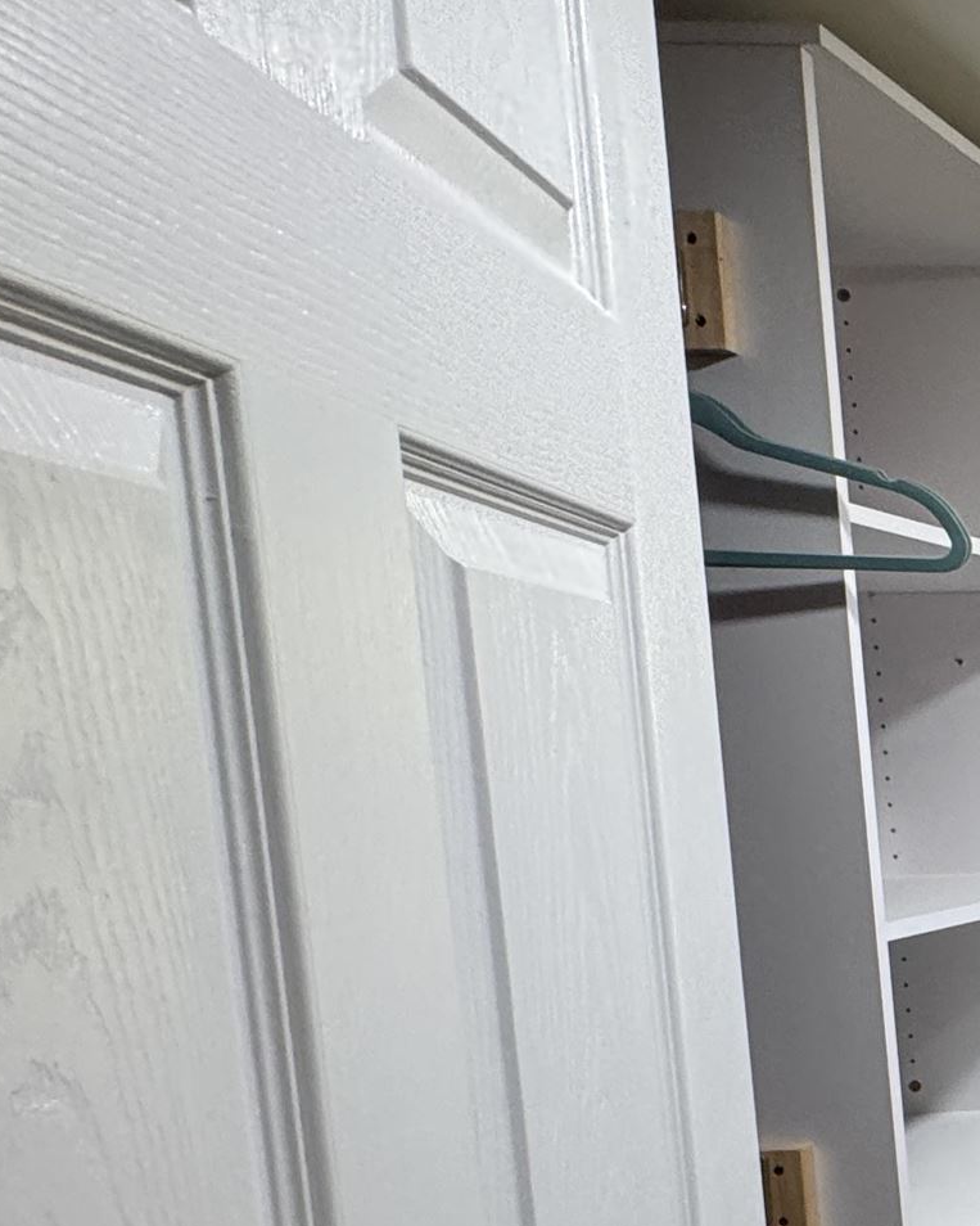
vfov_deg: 41.1
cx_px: 1915
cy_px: 884
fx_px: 1595
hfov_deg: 19.8
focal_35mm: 44
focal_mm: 2.22
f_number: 2.2
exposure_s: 1/60
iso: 200
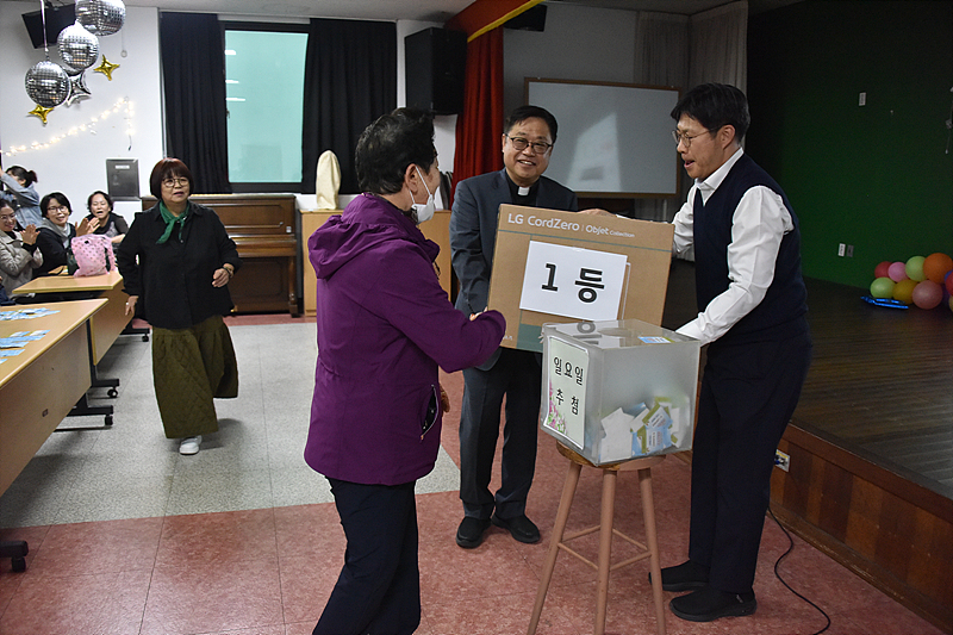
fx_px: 741
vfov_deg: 46.4
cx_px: 476
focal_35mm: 28
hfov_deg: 65.5
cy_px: 318
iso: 4000
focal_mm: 28
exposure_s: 1/160
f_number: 4
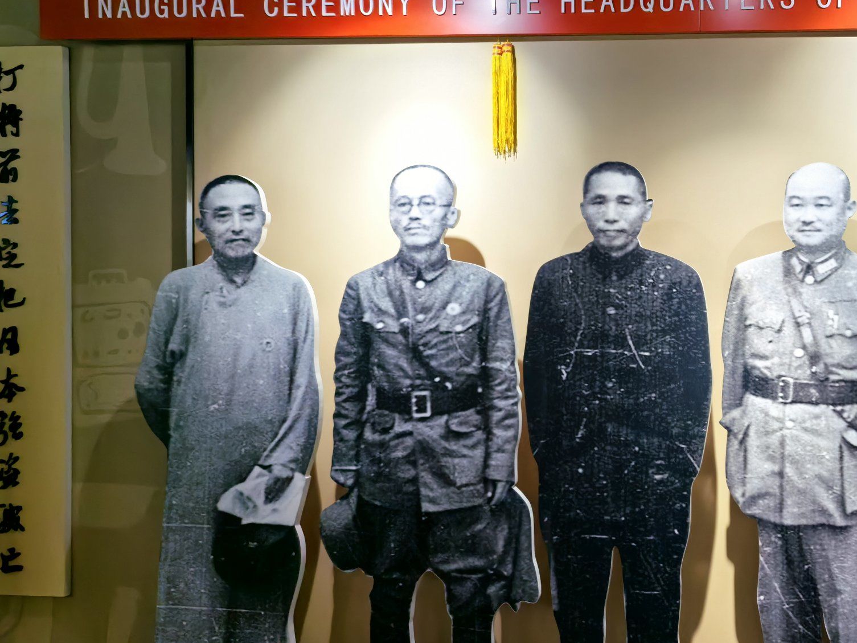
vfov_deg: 29.7
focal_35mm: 49
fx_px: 1213
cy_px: 289
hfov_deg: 37.2
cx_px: 714
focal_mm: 5.75
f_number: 1.4
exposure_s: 1/100
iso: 64
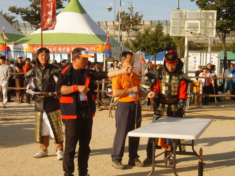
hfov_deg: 29.8
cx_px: 118
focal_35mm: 65
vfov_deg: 22.6
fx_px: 441
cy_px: 88
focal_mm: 10.8
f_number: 7.6
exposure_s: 1/250
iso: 50
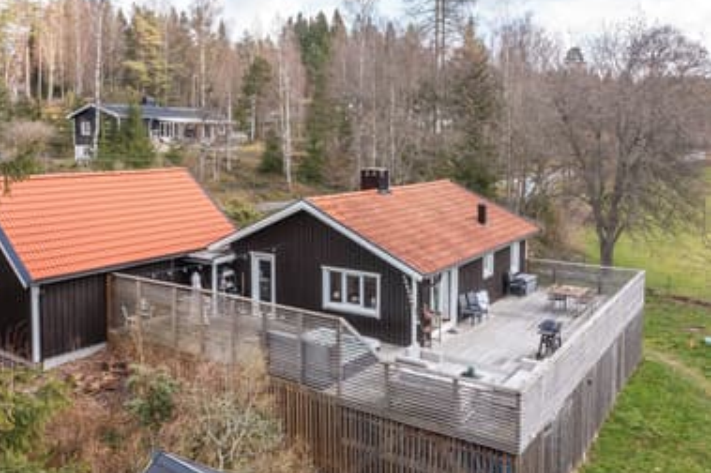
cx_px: 319
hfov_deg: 60.2
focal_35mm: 31
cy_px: 234
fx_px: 612
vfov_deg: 42.3
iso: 100
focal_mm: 10.26
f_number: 6.3
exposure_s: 1/100
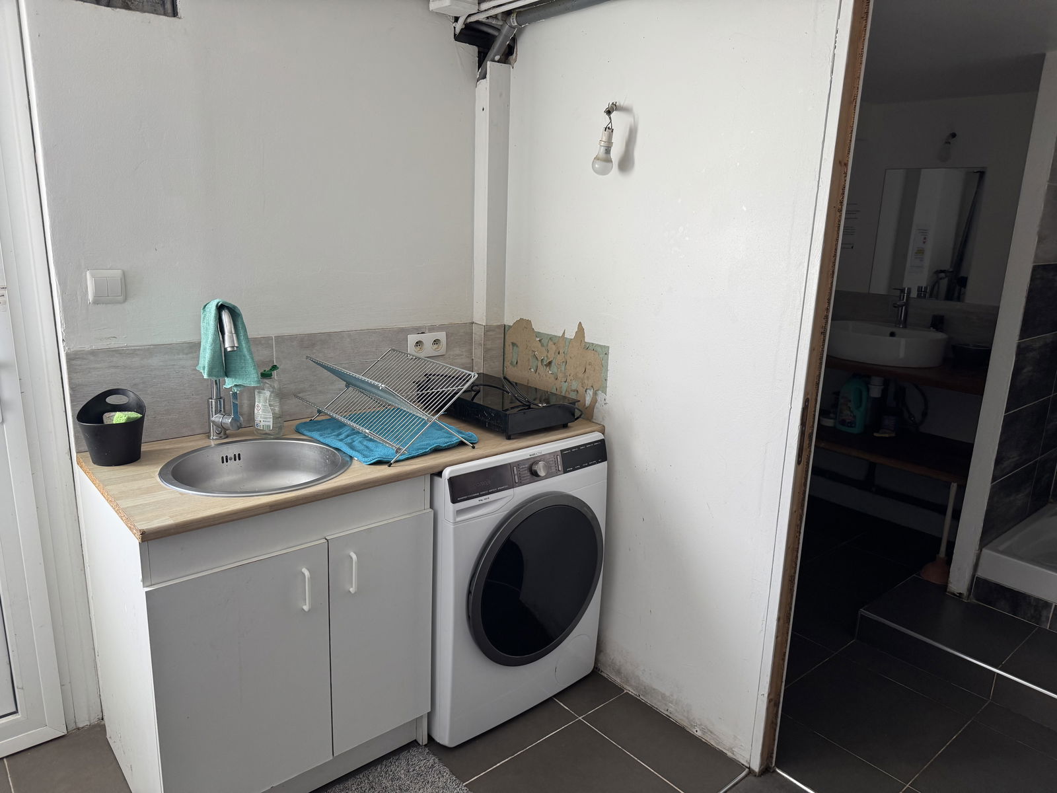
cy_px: 396
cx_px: 528
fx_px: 733
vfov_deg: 56.8
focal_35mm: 24
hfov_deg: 71.6
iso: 160
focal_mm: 6.76
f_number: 1.78
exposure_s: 1/121
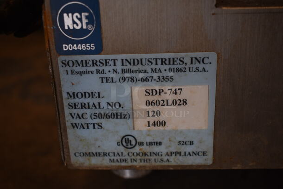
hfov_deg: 43.6
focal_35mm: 45
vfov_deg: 29.9
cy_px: 94
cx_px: 142
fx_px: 354
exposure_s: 1/50
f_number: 4.2
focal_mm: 30
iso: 280
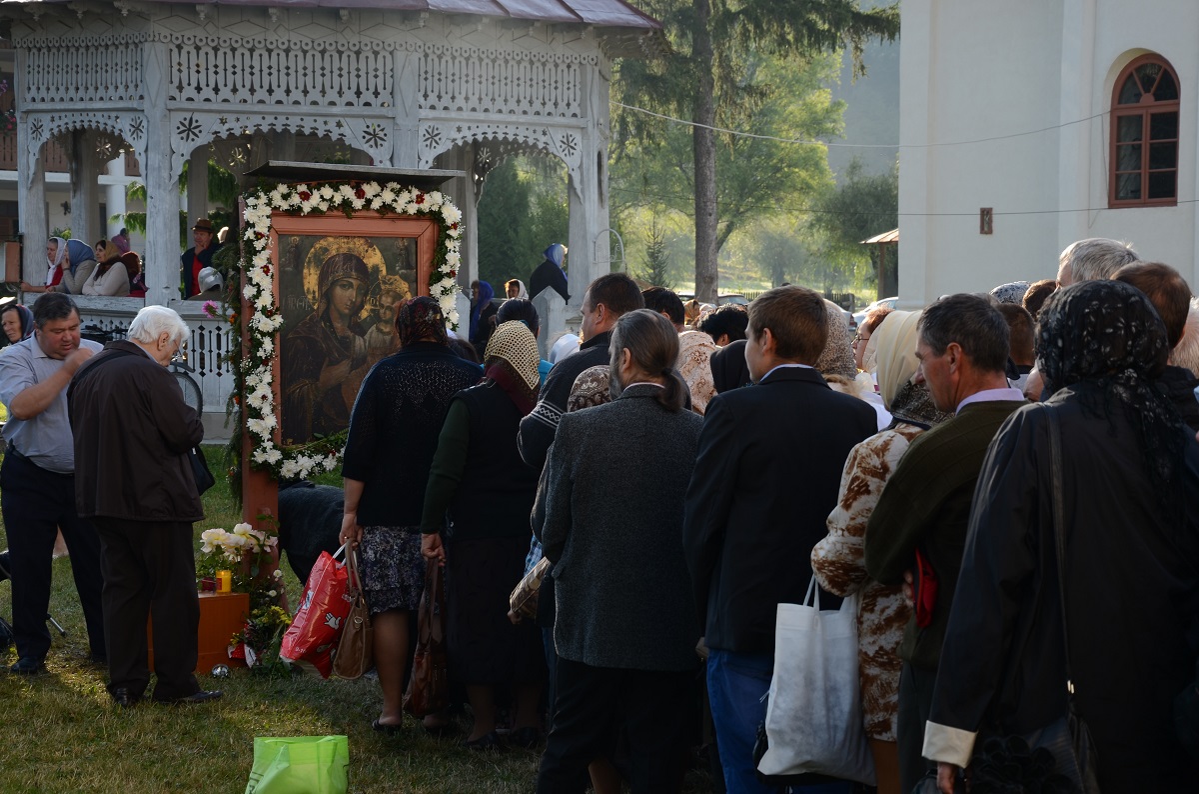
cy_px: 397
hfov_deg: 23.4
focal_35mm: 87
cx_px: 600
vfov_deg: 15.6
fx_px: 2891
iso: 100
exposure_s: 1/100
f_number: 7.1
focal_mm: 58
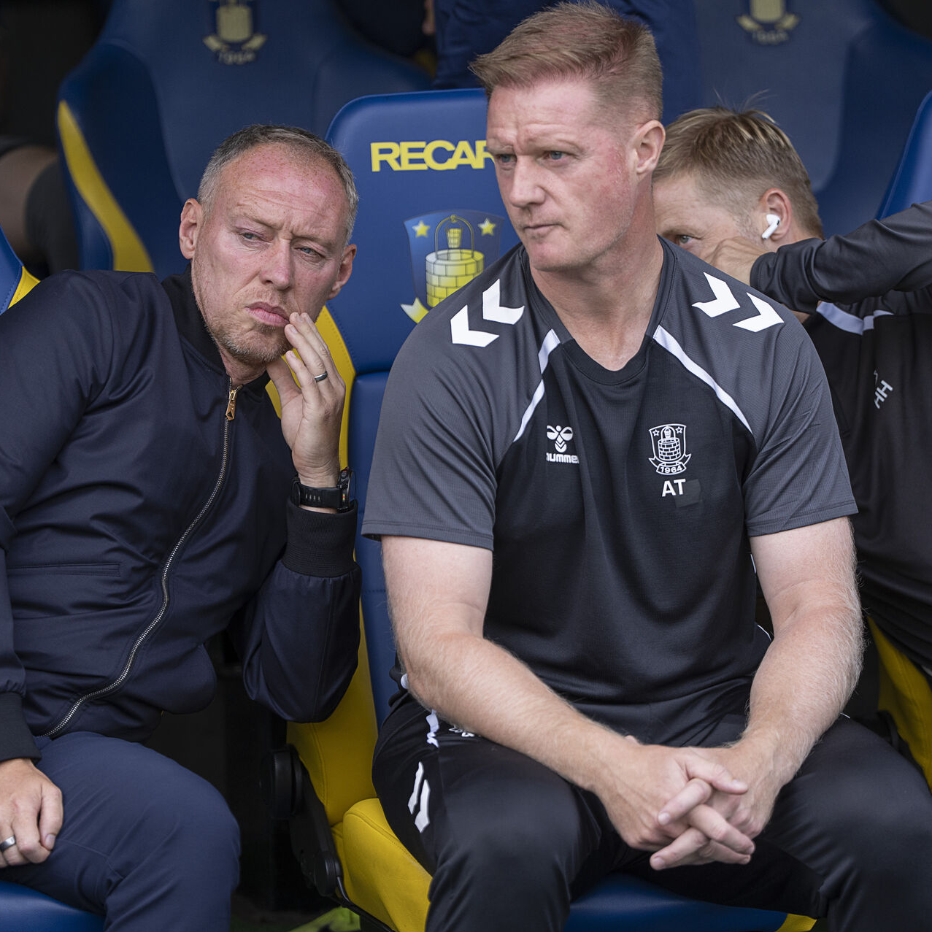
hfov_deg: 7.9
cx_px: 471
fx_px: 6732
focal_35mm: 221
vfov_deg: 7.9
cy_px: 466
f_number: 2.8
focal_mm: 173
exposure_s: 1/1600
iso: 500
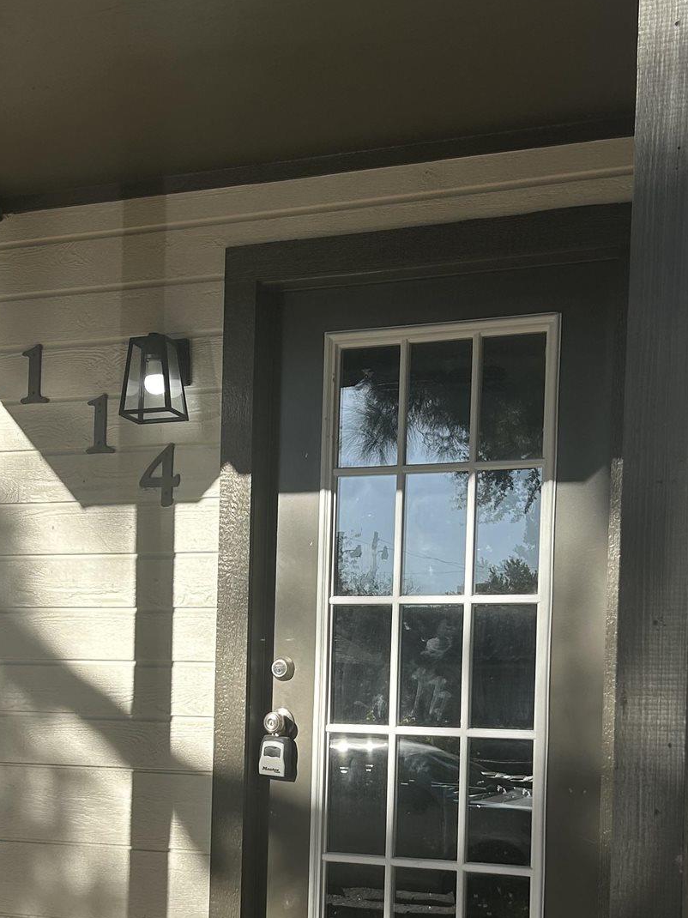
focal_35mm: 56
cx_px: 308
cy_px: 688
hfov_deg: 26.1
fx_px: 1485
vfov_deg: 33.7
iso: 50
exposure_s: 1/2083
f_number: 1.5
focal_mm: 5.7
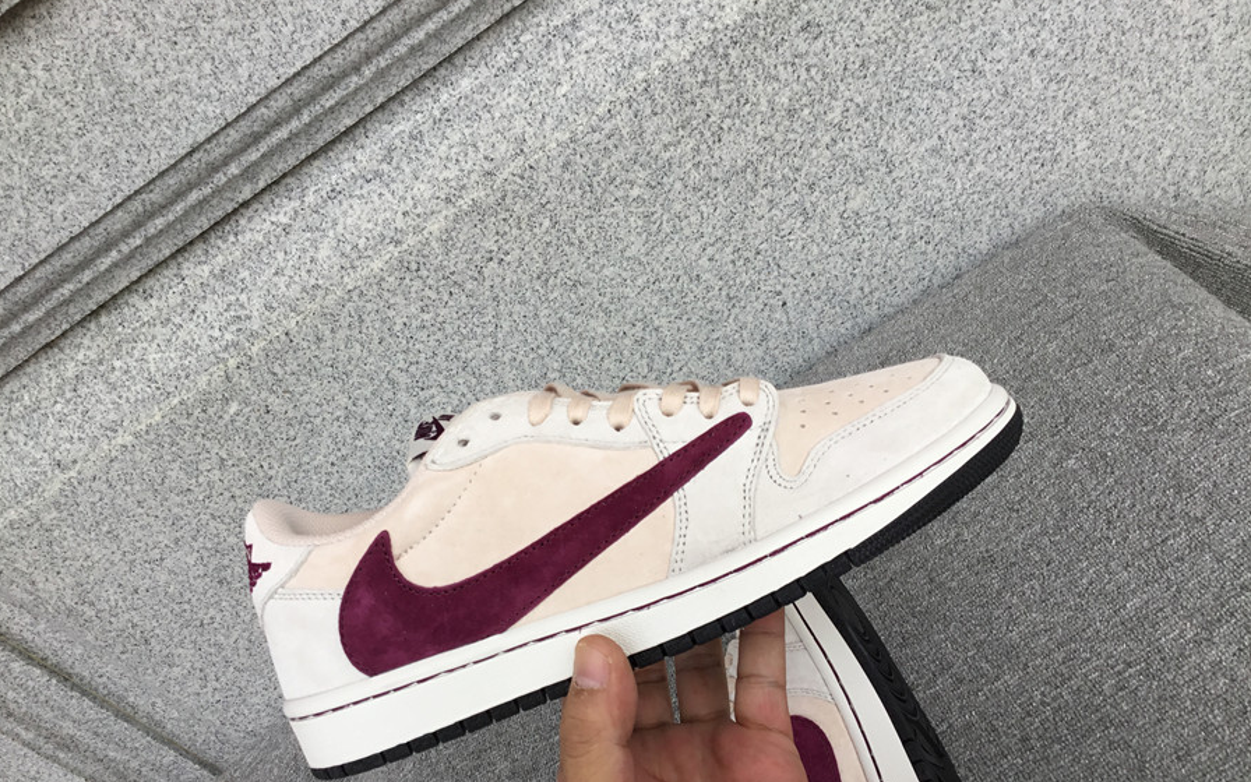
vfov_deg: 38.2
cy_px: 464
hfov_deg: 58.1
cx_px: 624
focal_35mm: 33
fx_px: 1125
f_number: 2.4
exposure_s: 1/108
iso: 25
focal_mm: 3.3
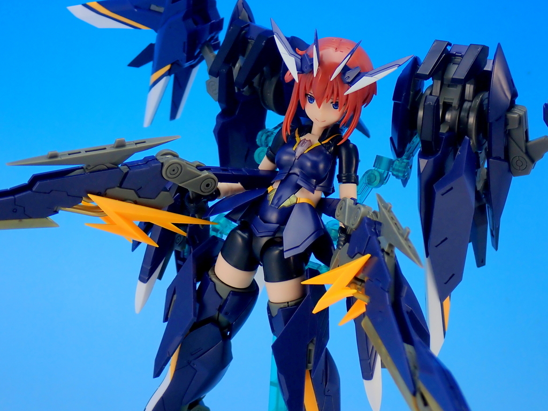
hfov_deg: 23.8
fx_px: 1298
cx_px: 274
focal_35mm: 82
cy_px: 206
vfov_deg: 18.0
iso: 100
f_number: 4.3
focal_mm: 14.62
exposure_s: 1/20
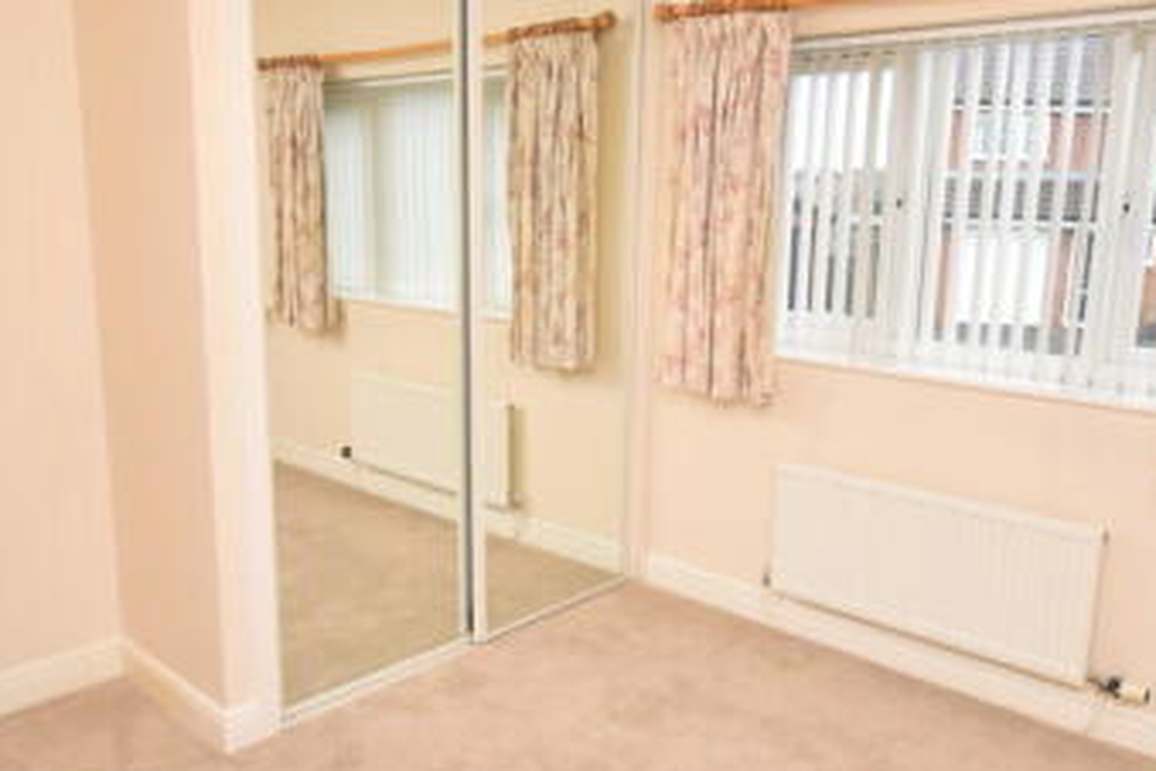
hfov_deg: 63.6
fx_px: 931
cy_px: 391
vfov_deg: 45.0
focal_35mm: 29
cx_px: 622
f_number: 4
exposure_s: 1/125
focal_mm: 10
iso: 800
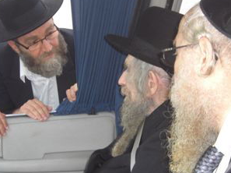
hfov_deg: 23.8
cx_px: 141
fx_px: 547
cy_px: 89
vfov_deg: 18.0
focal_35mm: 82
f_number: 2.7
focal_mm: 6.2
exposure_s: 1/100
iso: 100
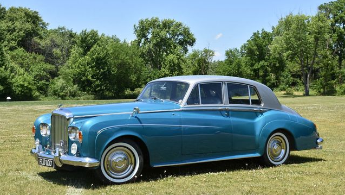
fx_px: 549
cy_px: 111
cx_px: 173
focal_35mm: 60
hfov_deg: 34.9
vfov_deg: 20.1
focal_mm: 38
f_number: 8
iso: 220
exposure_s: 1/500
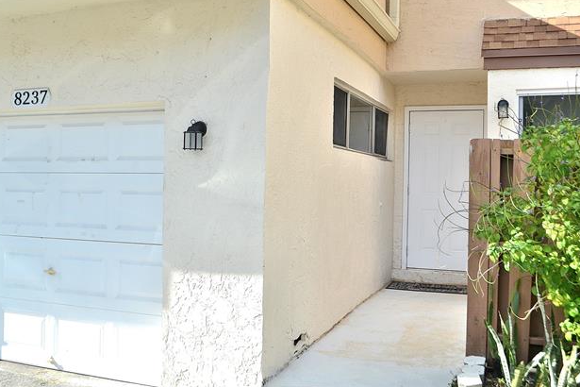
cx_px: 258
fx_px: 628
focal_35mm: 39
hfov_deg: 49.5
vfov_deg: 34.2
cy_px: 171
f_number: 8
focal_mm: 20
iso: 100
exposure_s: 1/250
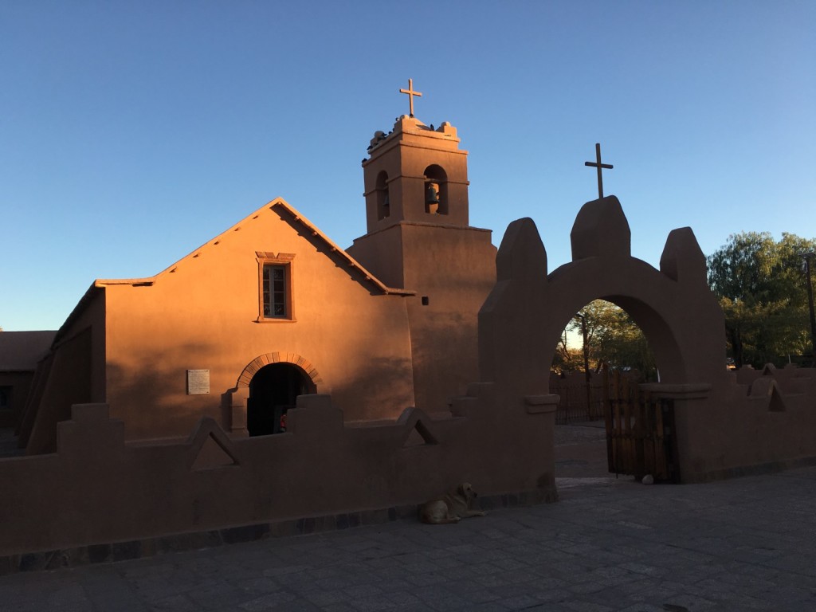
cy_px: 306
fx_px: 684
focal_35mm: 29
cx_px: 408
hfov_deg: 61.7
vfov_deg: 48.2
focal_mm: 4.15
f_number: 2.2
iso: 25
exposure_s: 1/386
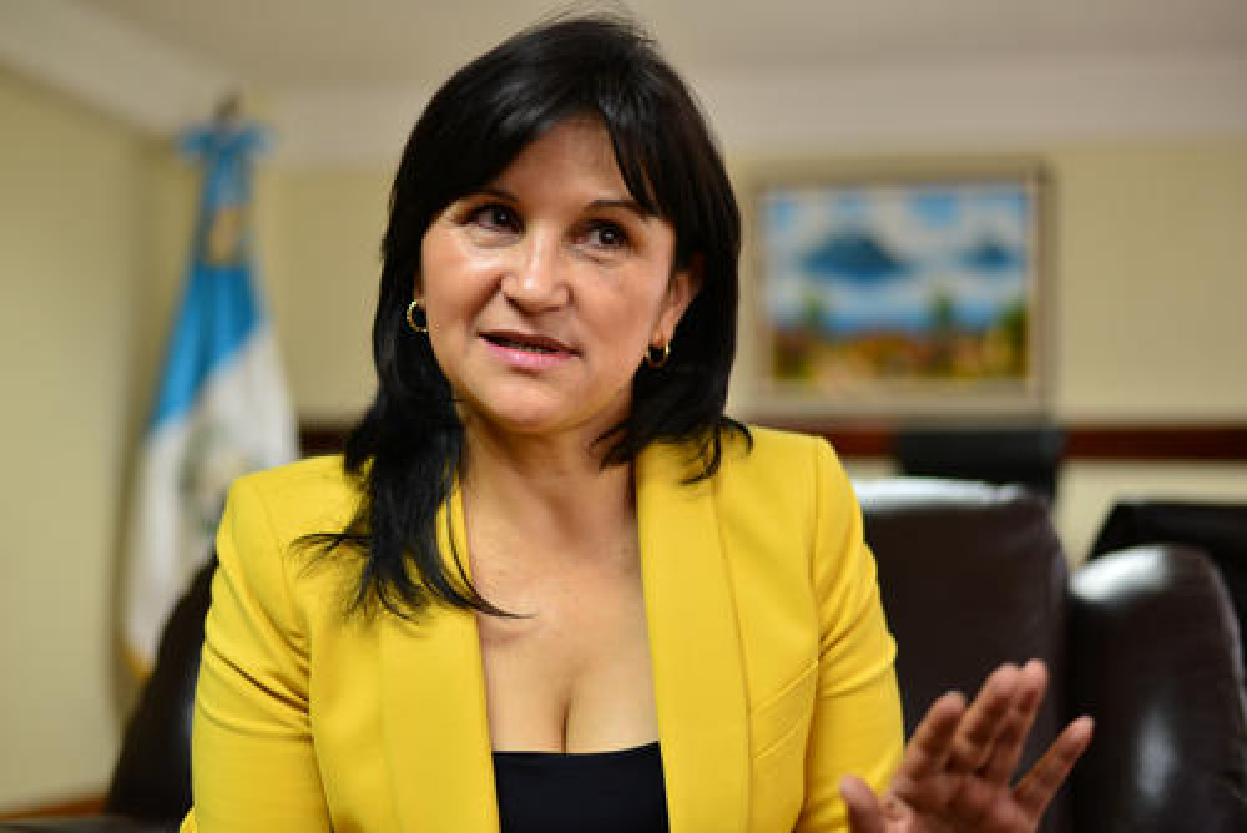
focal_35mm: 50
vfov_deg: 27.0
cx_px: 624
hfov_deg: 39.6
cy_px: 416
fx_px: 1733
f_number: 1.8
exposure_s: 1/160
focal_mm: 50
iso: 400
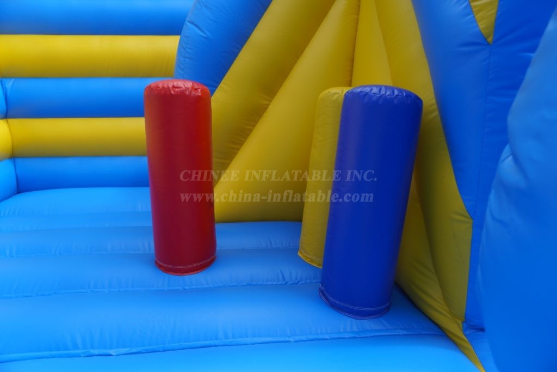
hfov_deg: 73.7
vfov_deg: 53.1
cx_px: 278
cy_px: 186
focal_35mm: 24
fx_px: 371
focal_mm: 16
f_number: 4
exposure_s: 1/250
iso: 100
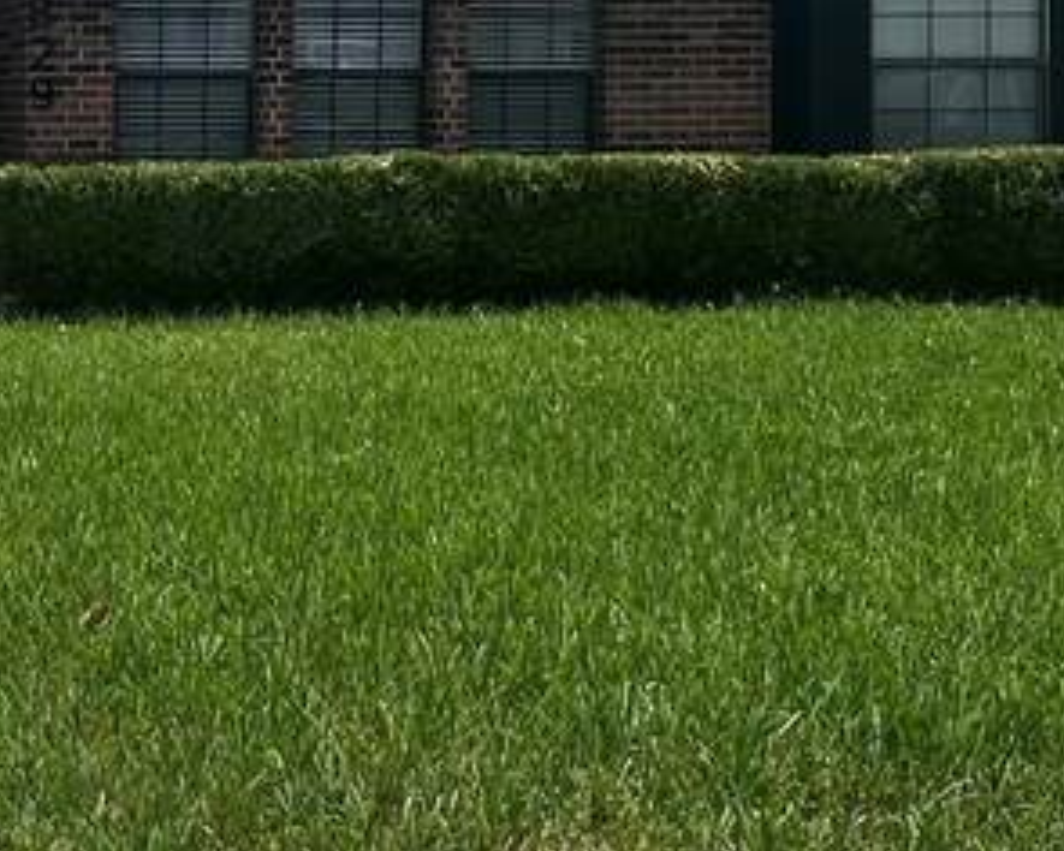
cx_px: -119
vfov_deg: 26.8
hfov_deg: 30.4
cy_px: 105
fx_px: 1732
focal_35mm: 55
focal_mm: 1.57
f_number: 1.8
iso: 32
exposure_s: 1/1468
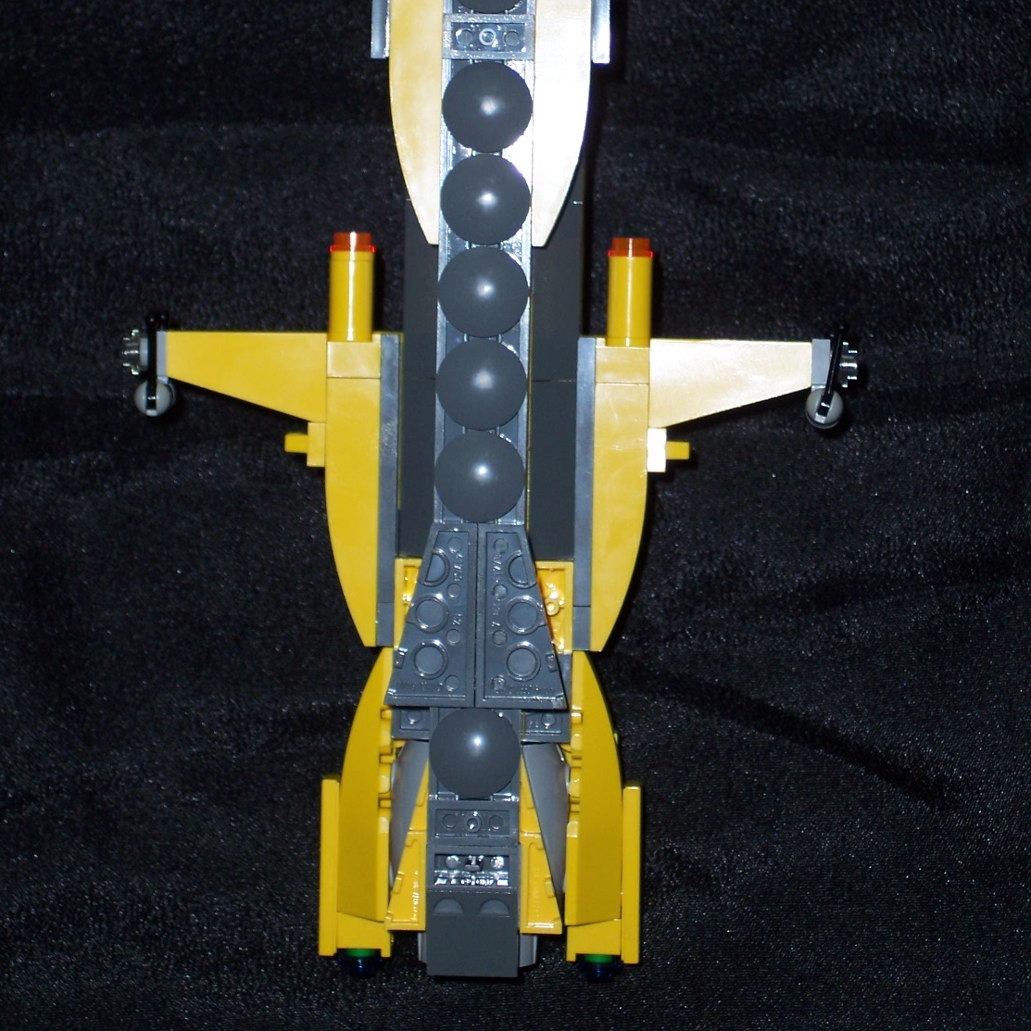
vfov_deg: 12.5
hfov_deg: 12.6
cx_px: 515
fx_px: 4684
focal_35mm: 139
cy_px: 346
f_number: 4.8
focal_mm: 24
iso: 100
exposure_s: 1/125
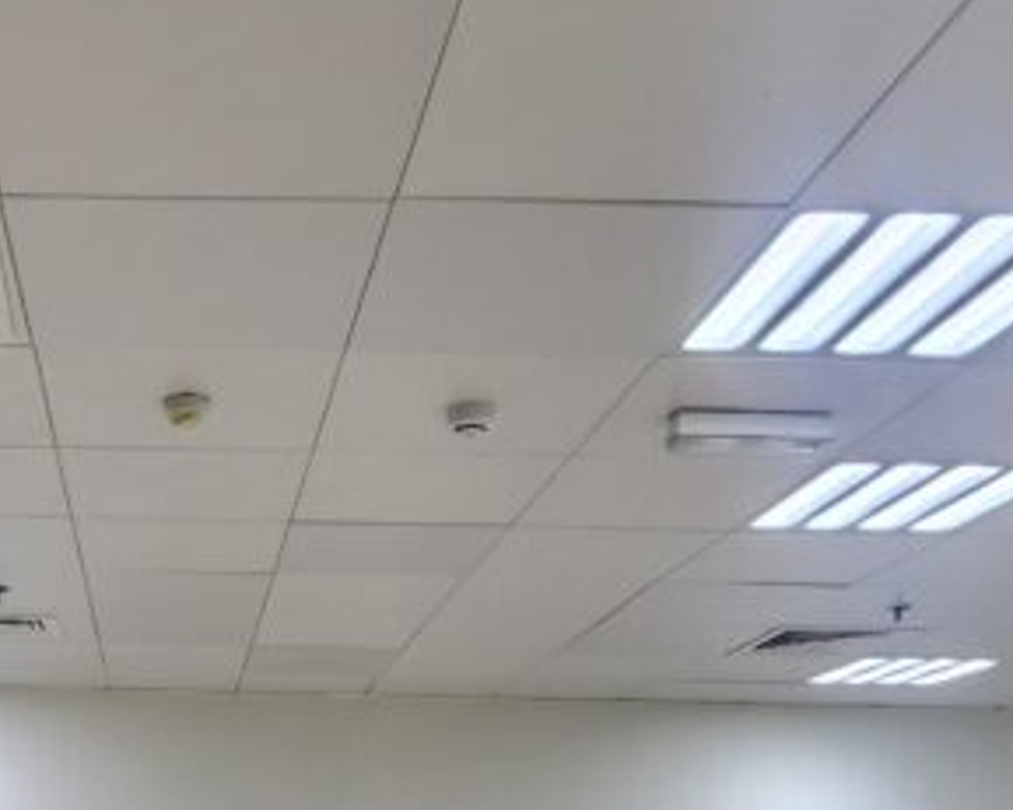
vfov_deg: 28.1
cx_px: 140
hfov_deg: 38.8
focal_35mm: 45
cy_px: 1027
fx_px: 1349
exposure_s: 1/100
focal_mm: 2.2
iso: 64
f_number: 2.2
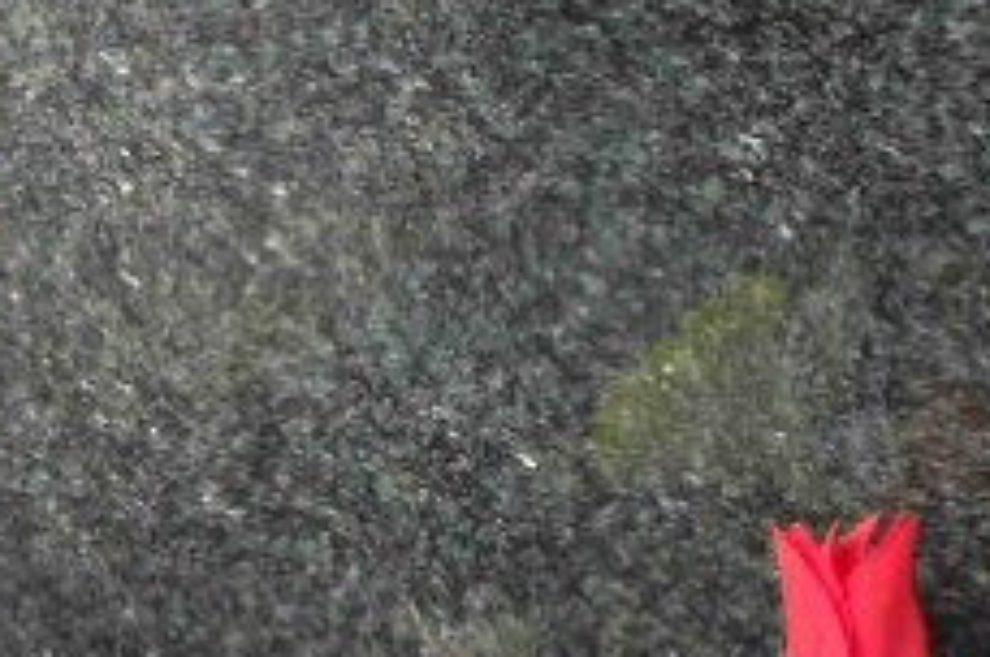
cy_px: -182
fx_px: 7195
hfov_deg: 7.8
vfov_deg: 5.2
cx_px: 1185
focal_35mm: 262
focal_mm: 14.9
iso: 80
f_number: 4.8
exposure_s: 1/60
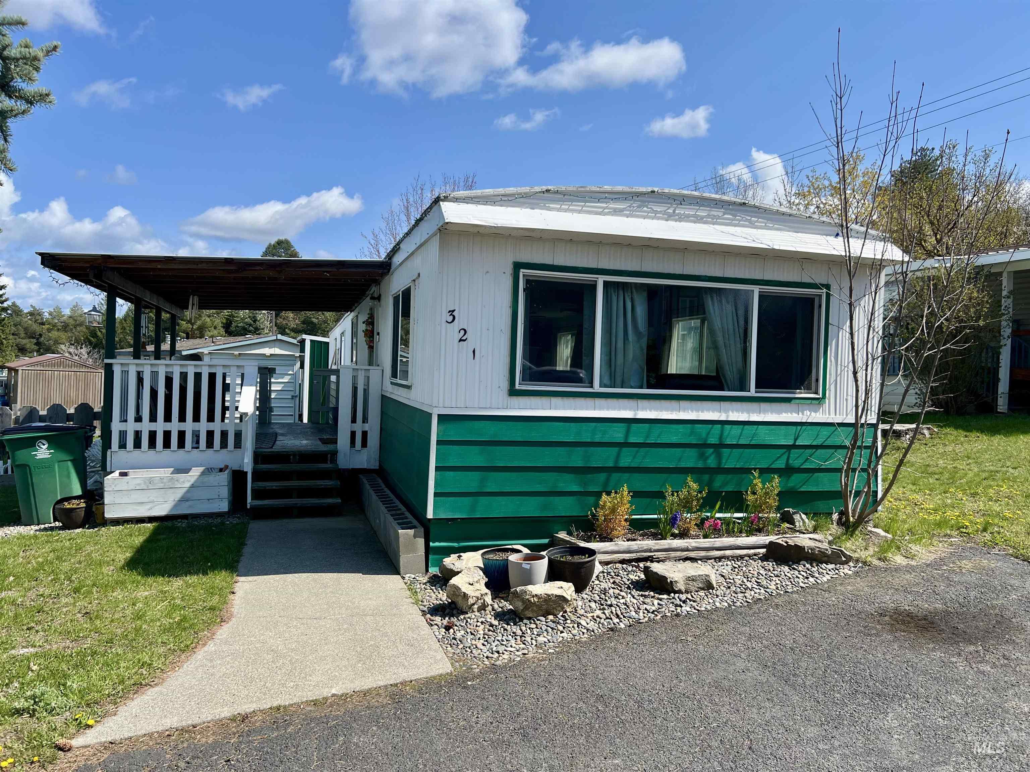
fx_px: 774
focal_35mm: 26
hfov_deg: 67.3
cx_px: 515
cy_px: 386
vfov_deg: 53.1
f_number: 1.5
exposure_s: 1/4115
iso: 50
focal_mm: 5.7
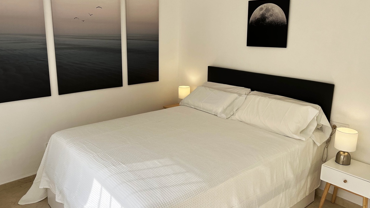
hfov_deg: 66.1
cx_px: 188
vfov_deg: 40.1
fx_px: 284
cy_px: 93
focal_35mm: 29
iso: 50
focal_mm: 5.1
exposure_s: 1/891
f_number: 1.6
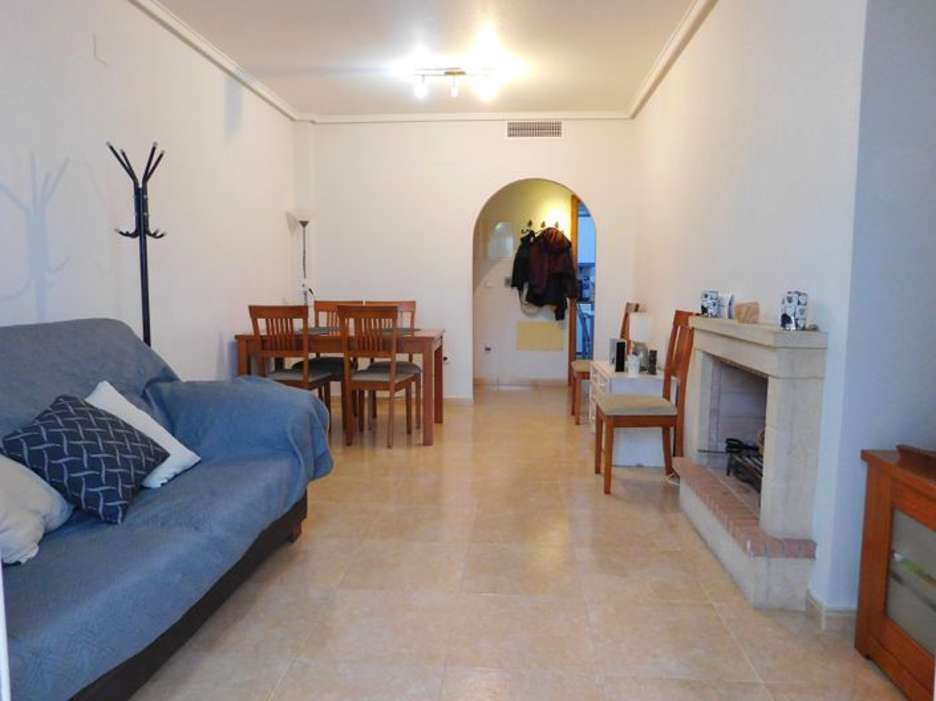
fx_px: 622
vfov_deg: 58.8
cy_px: 350
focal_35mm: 23
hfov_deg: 74.0
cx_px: 468
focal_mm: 4
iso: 400
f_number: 3
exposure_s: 1/15
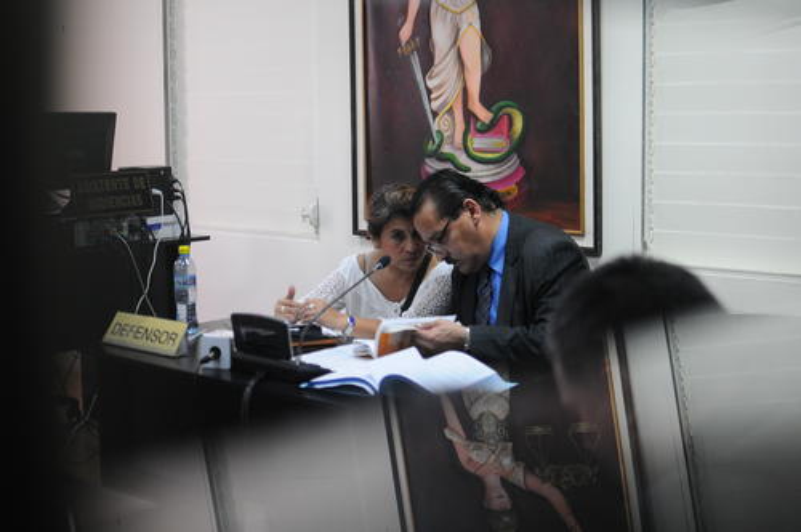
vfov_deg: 25.7
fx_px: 1167
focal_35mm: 52
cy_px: 266
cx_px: 400
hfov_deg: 37.9
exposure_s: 1/125
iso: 800
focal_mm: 35
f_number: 3.2
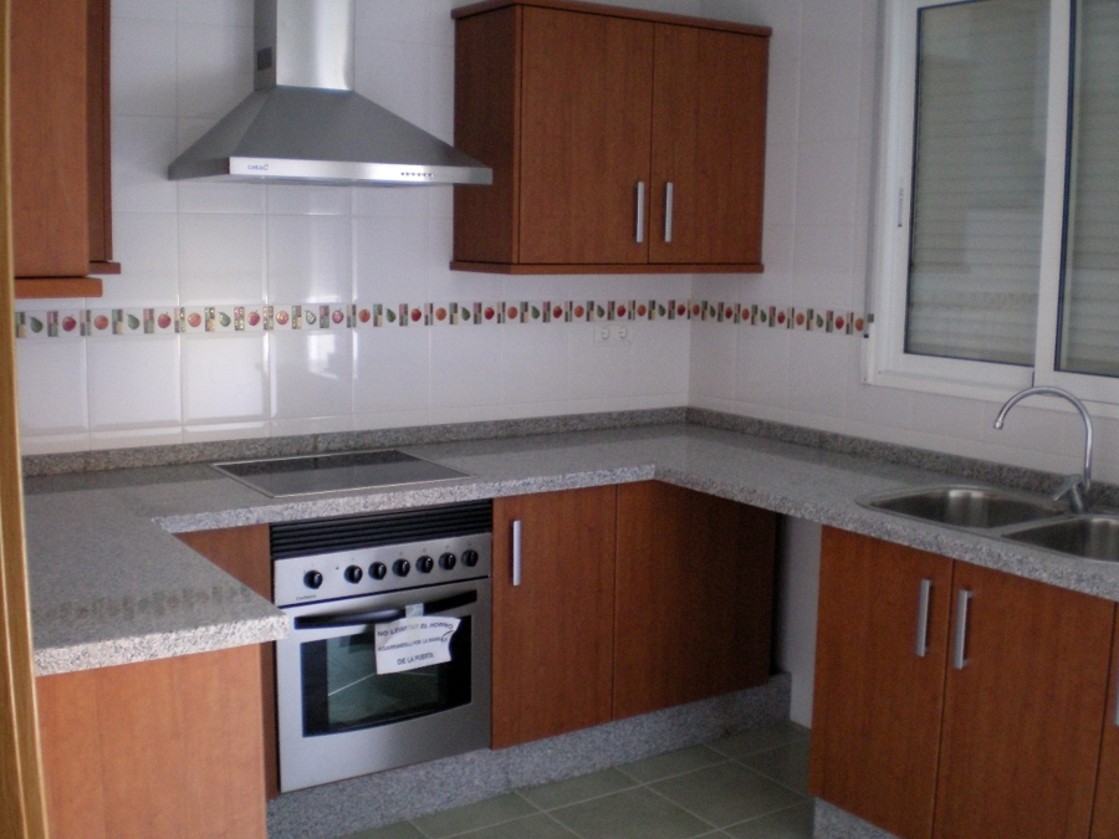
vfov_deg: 37.7
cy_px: 420
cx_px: 560
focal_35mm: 38
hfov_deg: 49.0
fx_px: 1228
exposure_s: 1/13
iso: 400
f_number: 3.1
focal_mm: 6.3
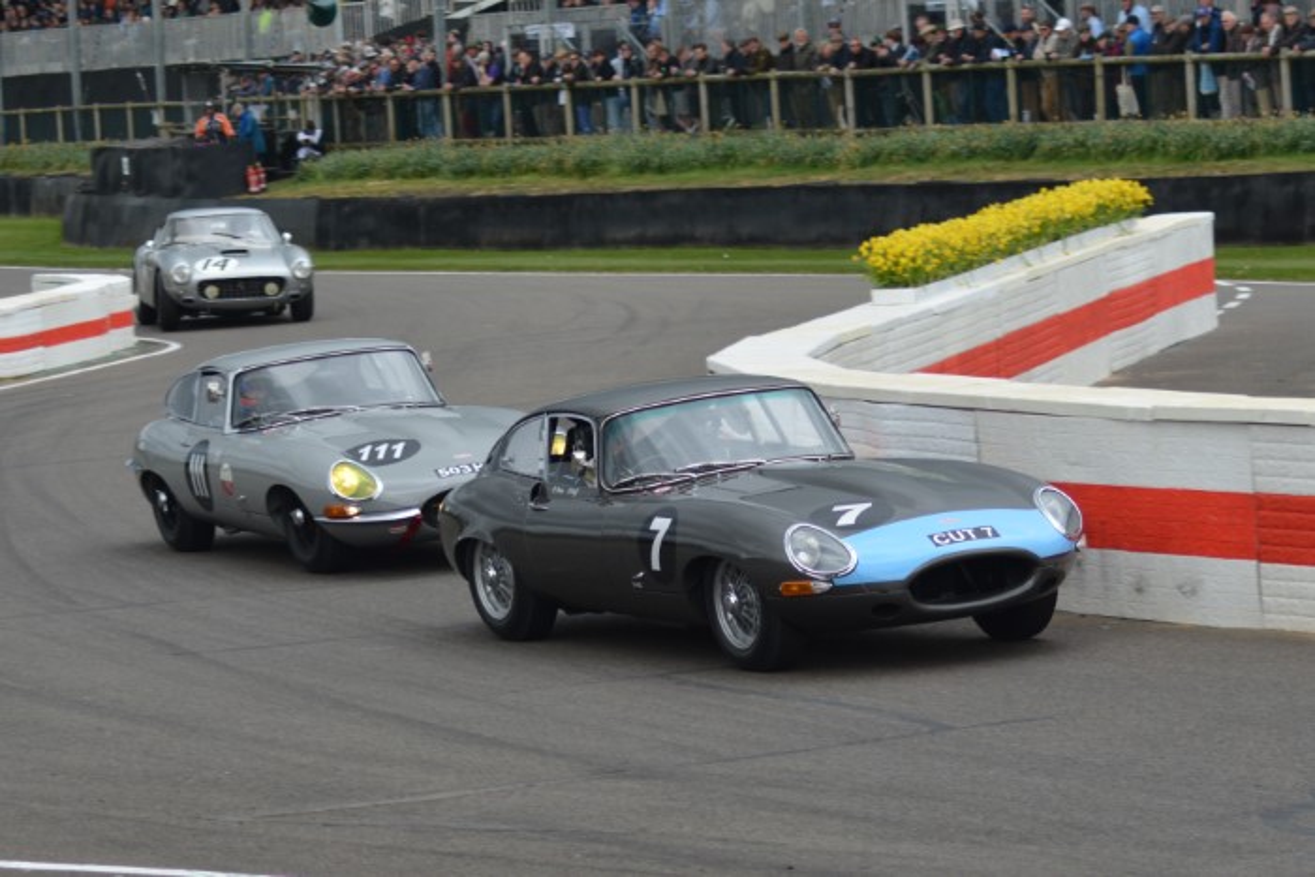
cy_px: 438
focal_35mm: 105
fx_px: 3836
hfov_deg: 19.5
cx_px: 658
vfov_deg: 13.0
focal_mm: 70
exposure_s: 1/500
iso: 400
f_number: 5
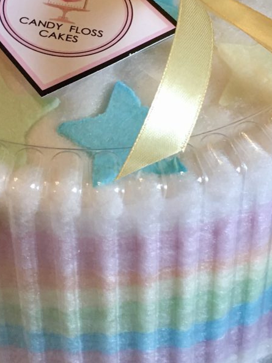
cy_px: 103
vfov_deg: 25.8
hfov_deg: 19.6
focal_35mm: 75
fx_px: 786
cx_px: 102
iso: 50
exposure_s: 1/17
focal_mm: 4.15
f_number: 2.2
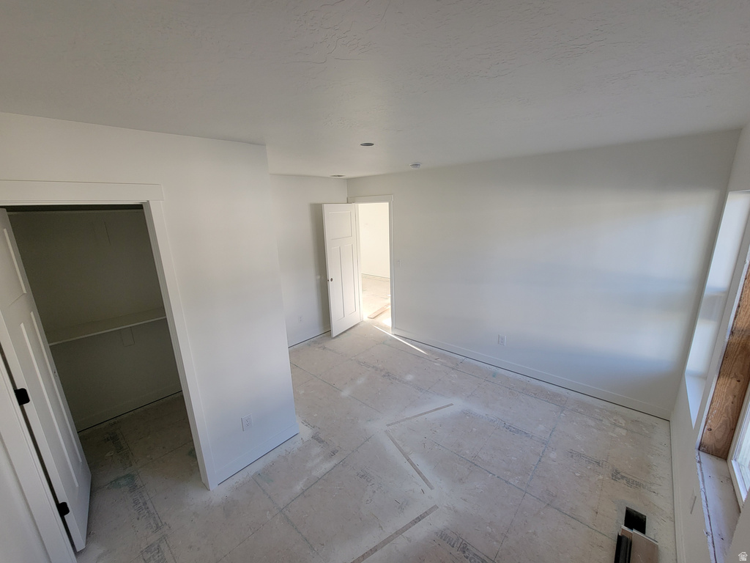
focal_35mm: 13
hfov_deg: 106.2
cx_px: 375
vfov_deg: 89.9
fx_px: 282
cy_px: 282
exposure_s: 1/120
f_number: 2.2
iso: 80
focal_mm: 2.2
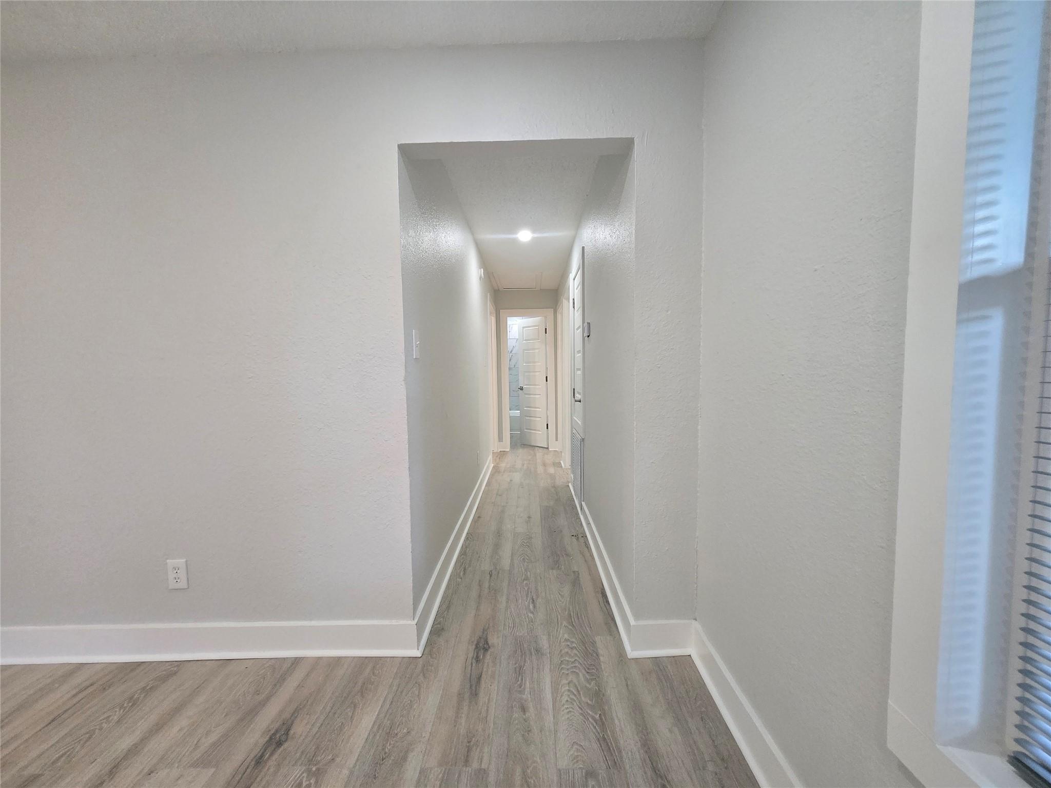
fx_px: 395
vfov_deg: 89.9
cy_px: 394
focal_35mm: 13
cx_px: 526
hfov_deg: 106.2
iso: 200
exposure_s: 1/60
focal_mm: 1.7
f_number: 2.2
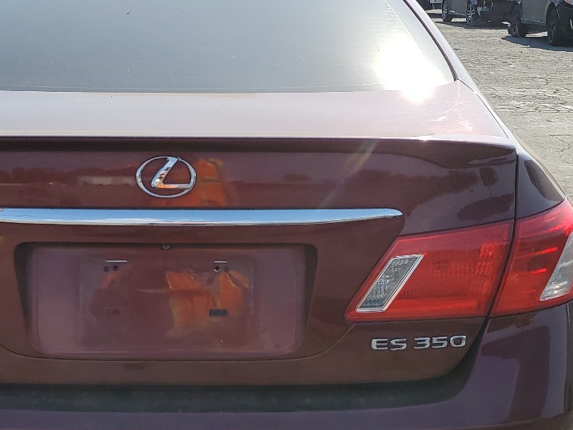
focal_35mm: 58
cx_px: 197
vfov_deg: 24.9
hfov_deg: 33.0
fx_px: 960
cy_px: 326
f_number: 1.5
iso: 50
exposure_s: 1/3333
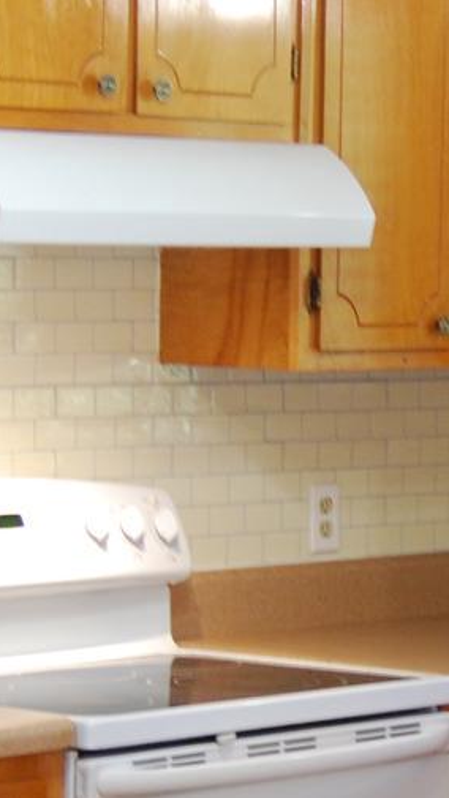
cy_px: 575
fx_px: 3514
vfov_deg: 12.9
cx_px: 476
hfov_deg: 7.3
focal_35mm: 166
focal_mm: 26
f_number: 4.2
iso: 400
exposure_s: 1/20
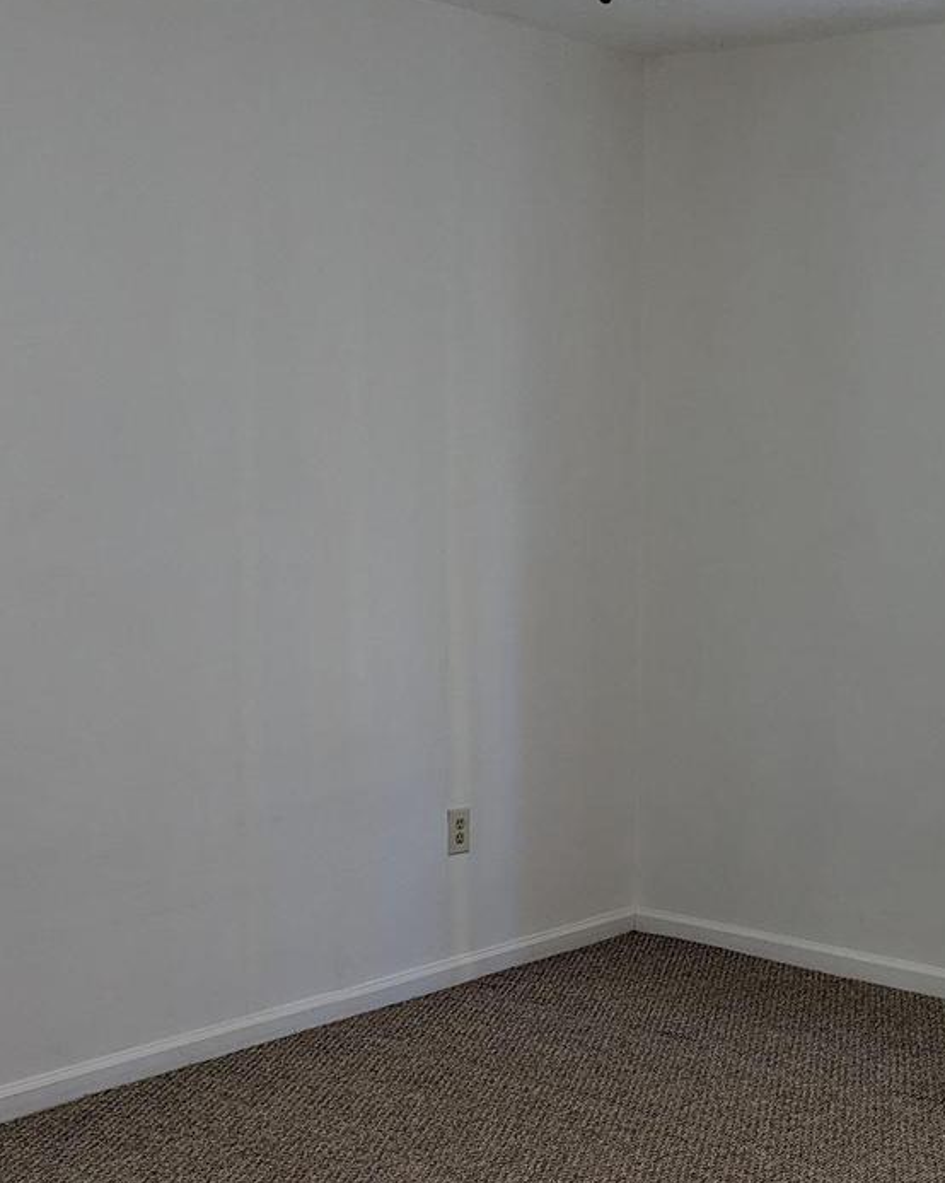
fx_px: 1819
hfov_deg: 28.6
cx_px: 727
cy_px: 891
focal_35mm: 52
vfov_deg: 35.2
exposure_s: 1/39.2
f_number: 1.85
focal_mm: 6.81
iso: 67
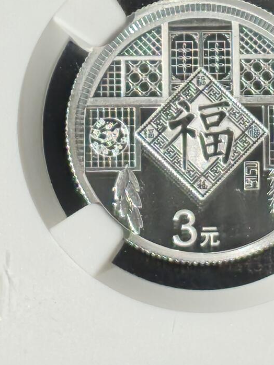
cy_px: -10
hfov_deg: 5.4
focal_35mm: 273
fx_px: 2882
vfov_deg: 7.2
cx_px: 201
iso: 50
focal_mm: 4.94
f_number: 1.5
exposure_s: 1/2683
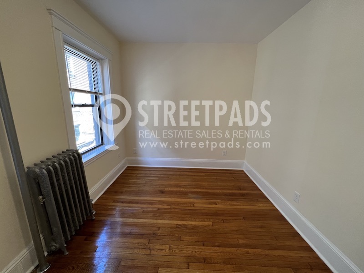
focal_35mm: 13
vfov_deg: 89.9
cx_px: 182
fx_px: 137
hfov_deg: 106.2
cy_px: 136
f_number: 1.8
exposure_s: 1/60
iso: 125
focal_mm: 1.57
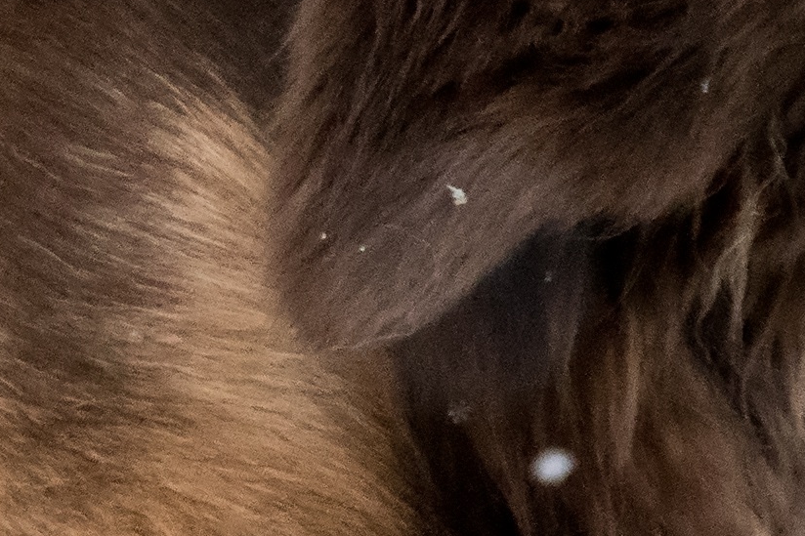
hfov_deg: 0.8
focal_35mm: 2622
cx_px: -423
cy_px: 101
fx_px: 58615
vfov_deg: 0.5
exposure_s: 1/500
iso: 2000
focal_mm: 240
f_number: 6.3
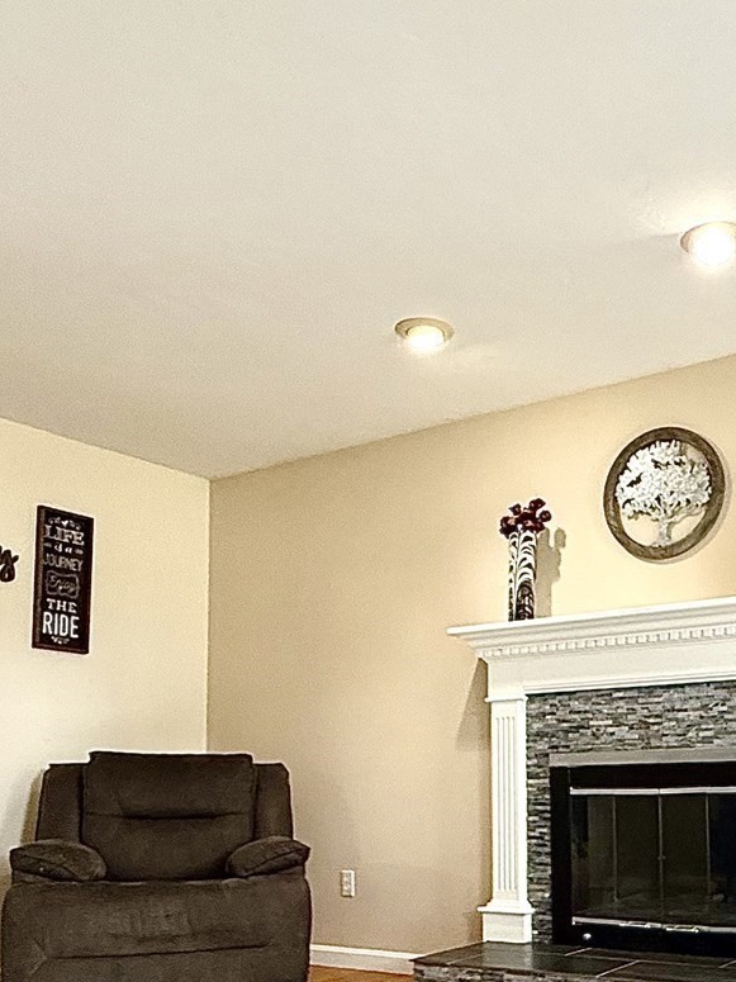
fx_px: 1049
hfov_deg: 37.3
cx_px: 587
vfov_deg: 48.5
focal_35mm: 37
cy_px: 721
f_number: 2.2
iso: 250
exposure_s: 1/60
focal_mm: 2.22
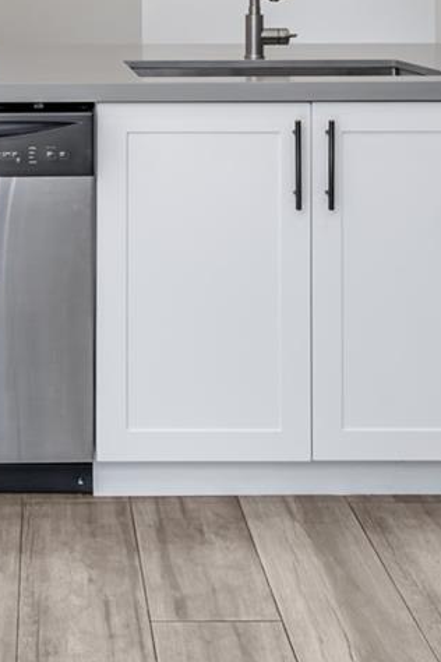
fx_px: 992
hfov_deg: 24.2
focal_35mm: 54
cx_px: 27
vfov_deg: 33.7
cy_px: 0
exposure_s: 1/100
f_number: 8
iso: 200
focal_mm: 16
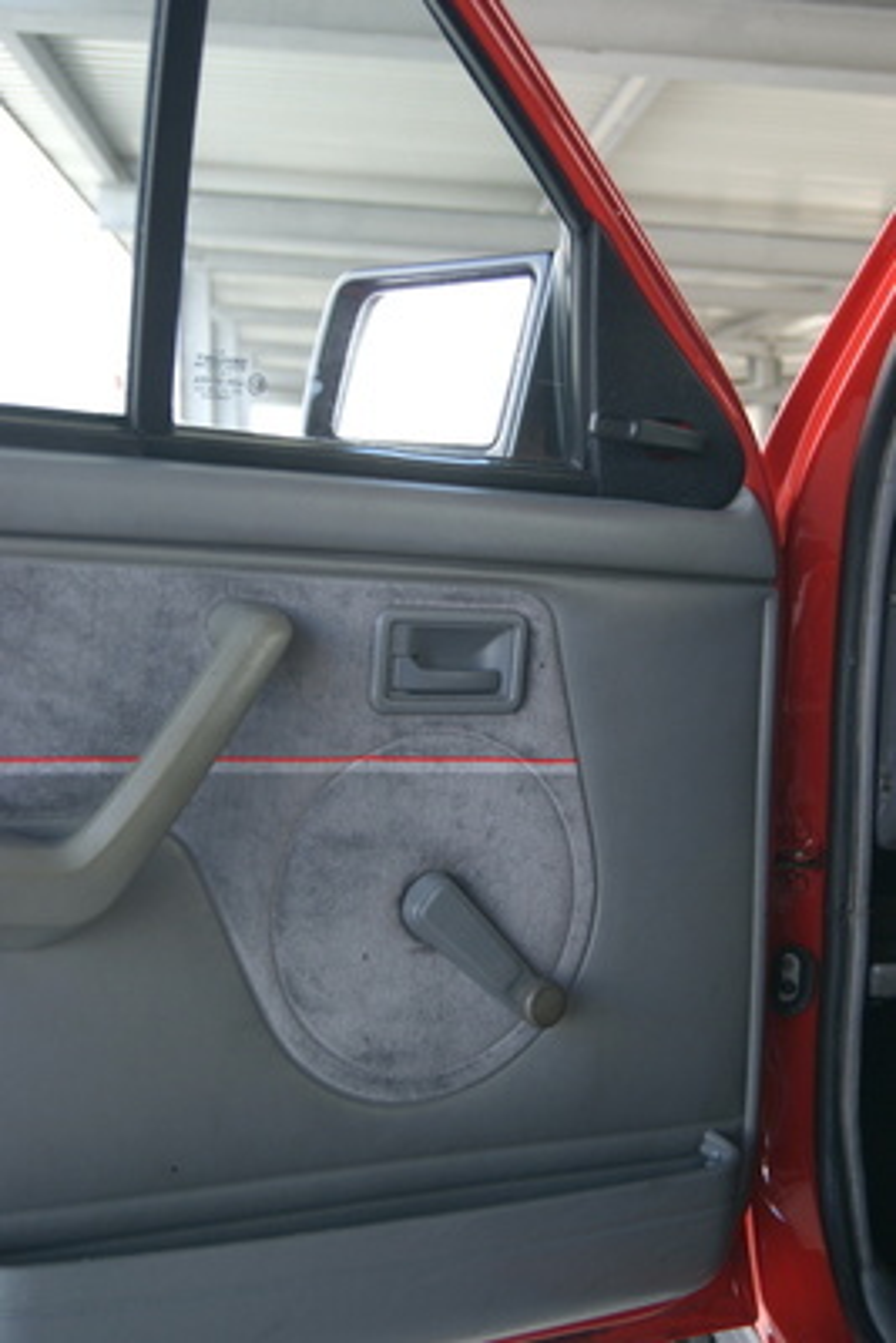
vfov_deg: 37.8
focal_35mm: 52
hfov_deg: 25.8
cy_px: 672
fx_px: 1958
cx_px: 448
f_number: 4.5
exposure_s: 1/60
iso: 125
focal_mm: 35
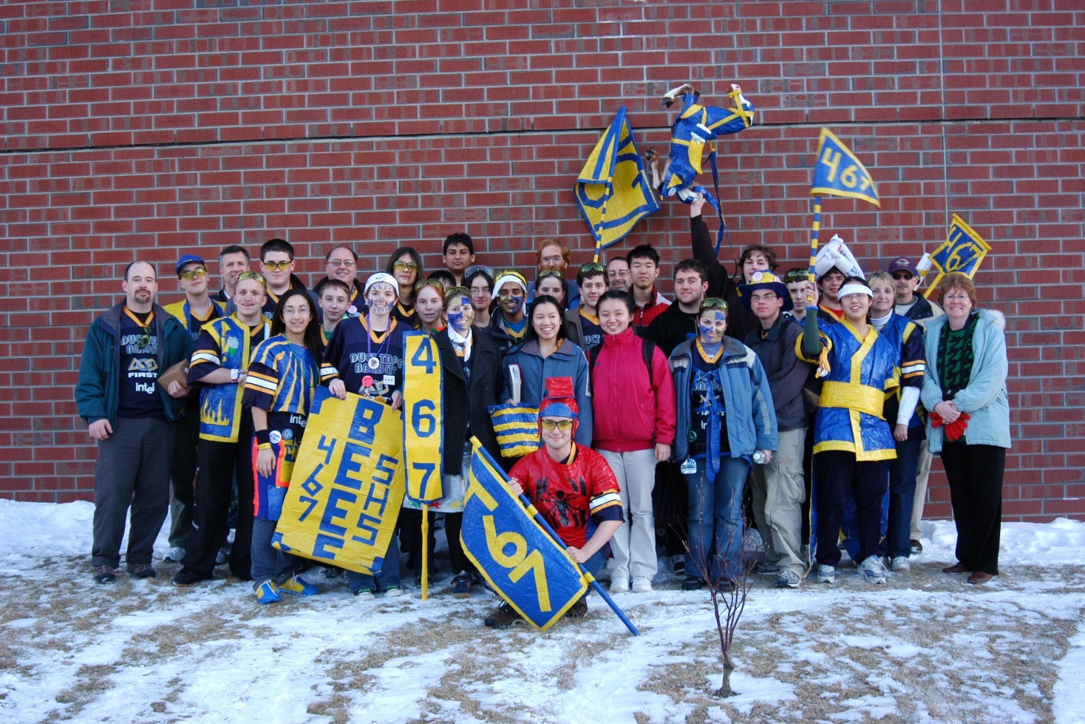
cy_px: 356
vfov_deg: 31.2
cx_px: 554
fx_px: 1296
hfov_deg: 45.4
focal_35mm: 43
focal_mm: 28
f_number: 3.5
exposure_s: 1/50
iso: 200
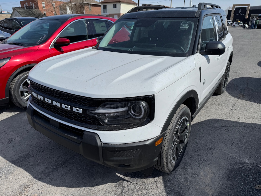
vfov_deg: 56.8
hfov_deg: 71.6
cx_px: 130
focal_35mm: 24
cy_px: 98
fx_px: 181
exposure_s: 1/9009
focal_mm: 6.76
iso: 80
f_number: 1.78
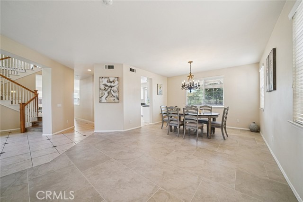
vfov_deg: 85.4
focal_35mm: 13
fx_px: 109
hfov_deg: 108.4
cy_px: 101
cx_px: 152
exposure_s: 1/25
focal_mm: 13
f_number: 8
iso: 400
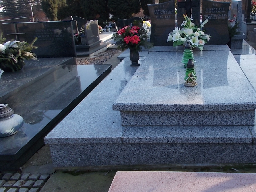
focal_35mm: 36
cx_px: 175
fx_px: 266
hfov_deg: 50.2
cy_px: 71
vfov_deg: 39.4
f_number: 3.2
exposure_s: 1/250
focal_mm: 4.6
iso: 80
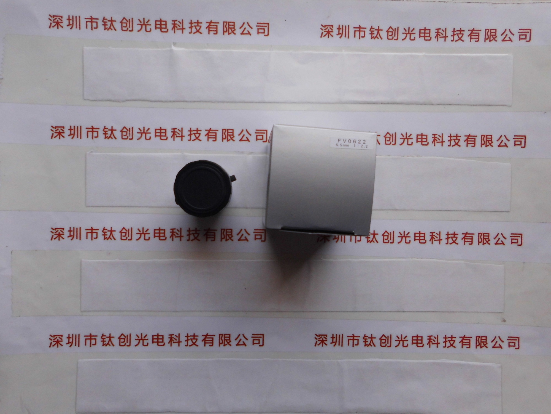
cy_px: 207
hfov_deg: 67.3
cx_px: 276
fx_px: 414
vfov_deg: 53.1
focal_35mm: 26
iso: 100
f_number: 3.2
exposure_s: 1/346
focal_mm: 4.6
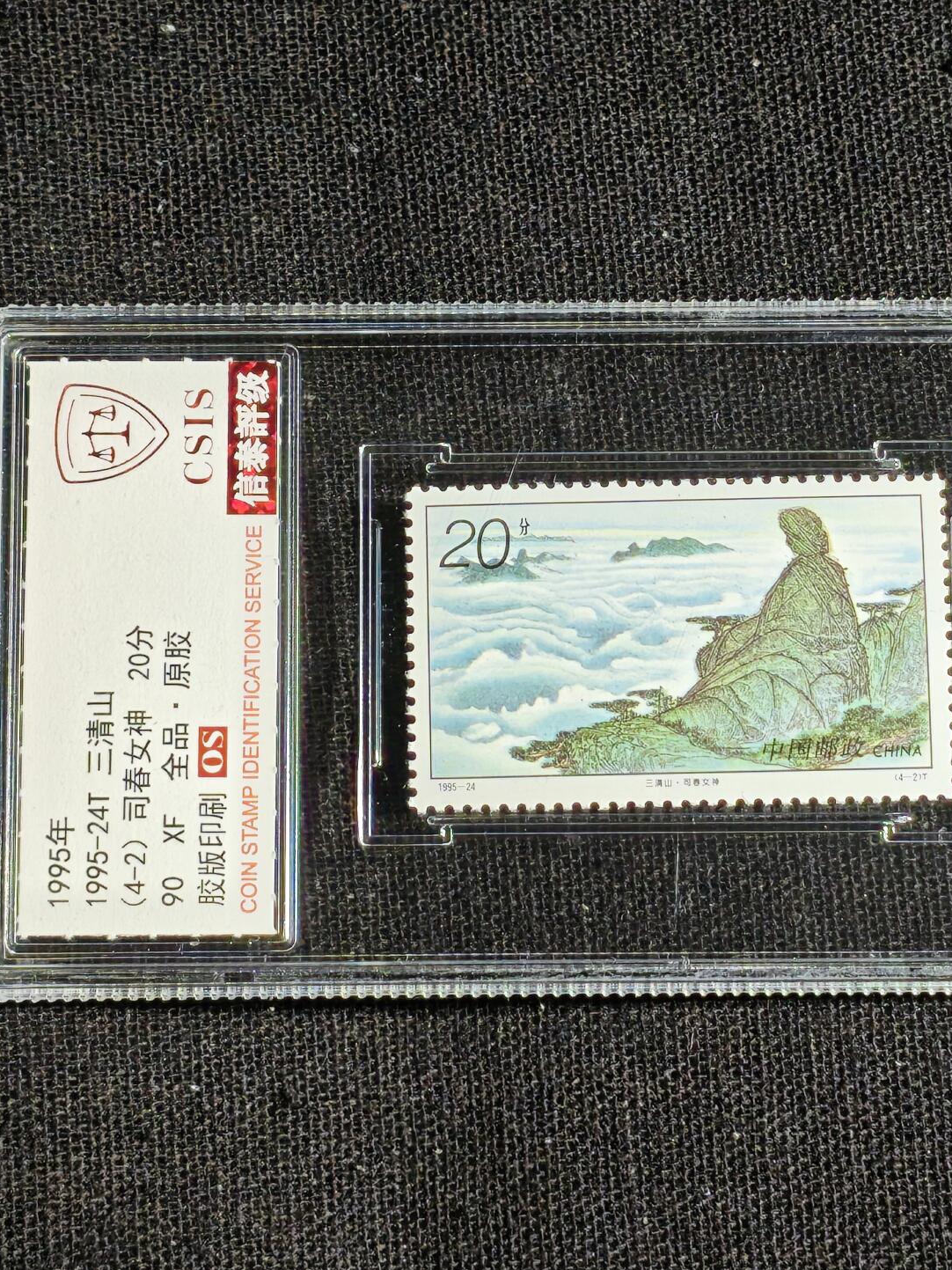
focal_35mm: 116
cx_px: 536
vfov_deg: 17.0
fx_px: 4254
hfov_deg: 12.8
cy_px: 496
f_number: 1.5
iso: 50
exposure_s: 1/208
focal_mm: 4.94
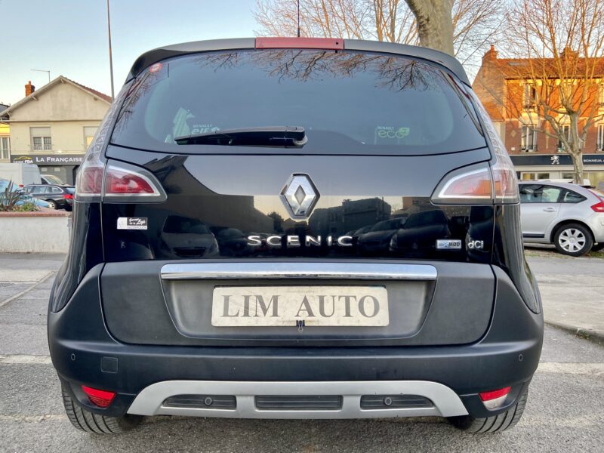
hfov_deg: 67.3
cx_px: 302
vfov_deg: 53.1
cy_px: 226
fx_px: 454
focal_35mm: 26
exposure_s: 1/122
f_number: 1.8
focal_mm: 4.25
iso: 64
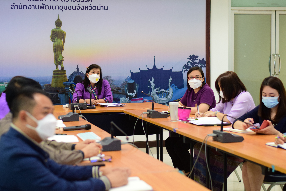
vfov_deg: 18.2
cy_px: 96
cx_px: 143
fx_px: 596
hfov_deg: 27.0
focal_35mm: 75
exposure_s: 1/400
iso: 1250
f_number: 2.5
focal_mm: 50
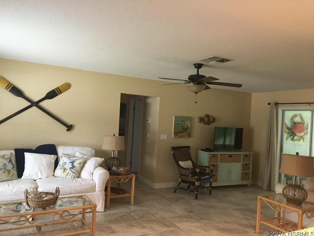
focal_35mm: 29
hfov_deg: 61.7
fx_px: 263
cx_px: 157
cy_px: 118
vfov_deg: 48.2
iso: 200
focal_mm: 4.15
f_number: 2.2
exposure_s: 1/15
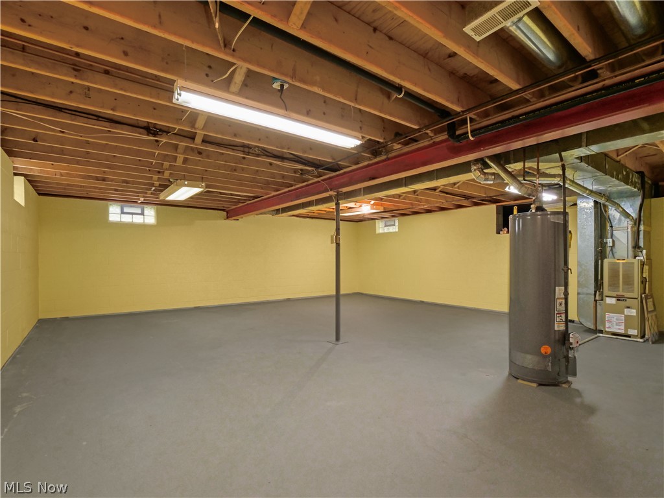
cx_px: 332
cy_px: 249
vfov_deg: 78.1
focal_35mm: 16
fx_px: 307
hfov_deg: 94.5
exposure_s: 1/4
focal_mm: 8
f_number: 6.3
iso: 800
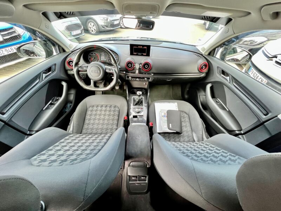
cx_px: 140
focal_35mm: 13
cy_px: 106
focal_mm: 1.57
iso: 200
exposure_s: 1/99
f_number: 1.8
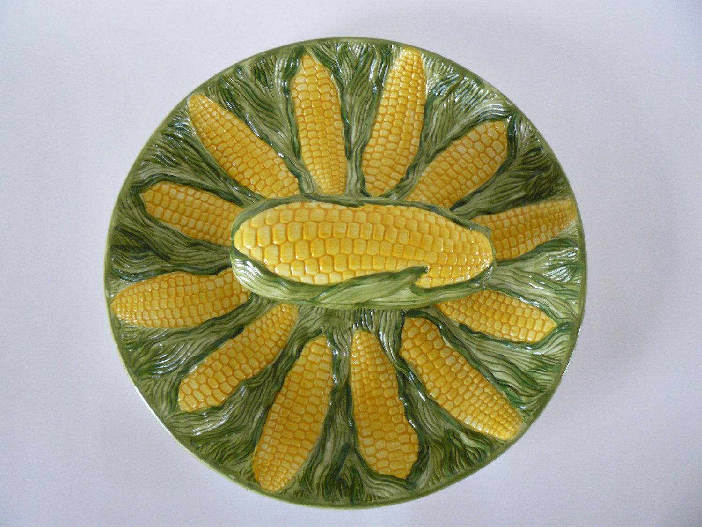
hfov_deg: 51.4
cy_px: 264
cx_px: 351
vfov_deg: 39.7
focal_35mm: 36
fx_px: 730
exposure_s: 1/30
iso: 200
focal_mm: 6
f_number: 2.8
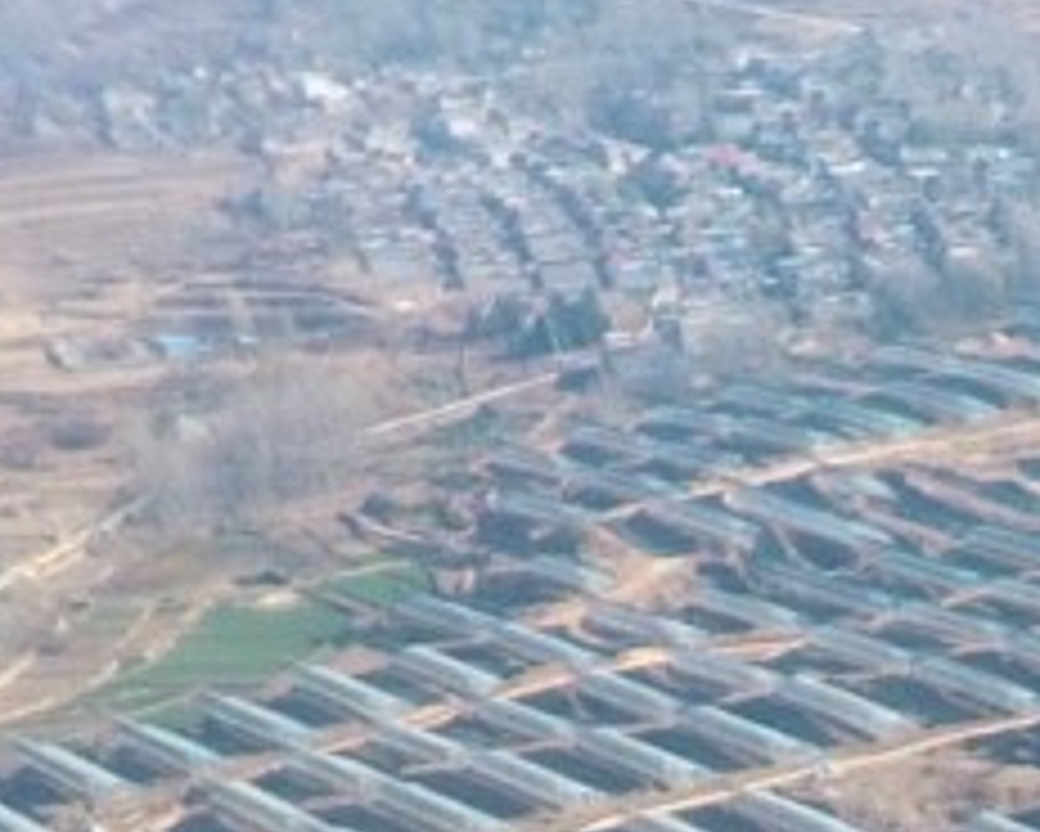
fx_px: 4157
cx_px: 2562
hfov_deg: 11.5
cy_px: 2604
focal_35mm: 135
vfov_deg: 9.0
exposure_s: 1/568
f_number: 2.8
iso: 100
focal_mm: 3.61
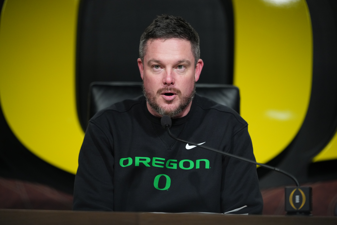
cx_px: 168
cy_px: 112
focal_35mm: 150
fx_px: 1404
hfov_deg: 13.7
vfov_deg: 9.1
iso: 2500
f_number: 2
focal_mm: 150
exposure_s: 1/1000
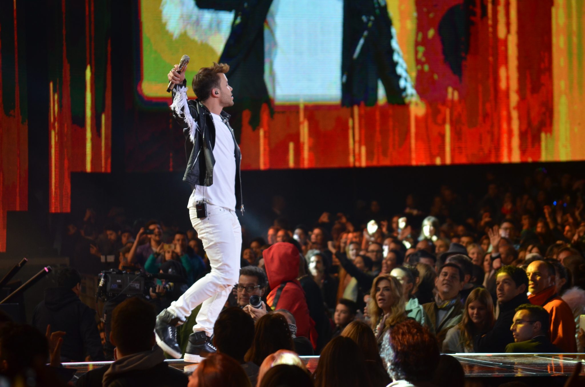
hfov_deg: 11.0
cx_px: 292
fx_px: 3040
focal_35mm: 188
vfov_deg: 7.3
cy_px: 194
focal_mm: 125
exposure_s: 1/125
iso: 800
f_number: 4.8
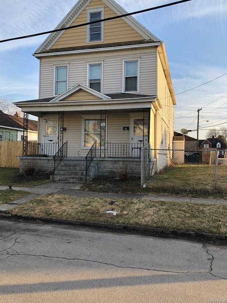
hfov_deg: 48.2
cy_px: 147
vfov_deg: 61.7
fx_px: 254
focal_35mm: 29
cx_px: 111
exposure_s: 1/461
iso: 20
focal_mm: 3.99
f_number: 1.8
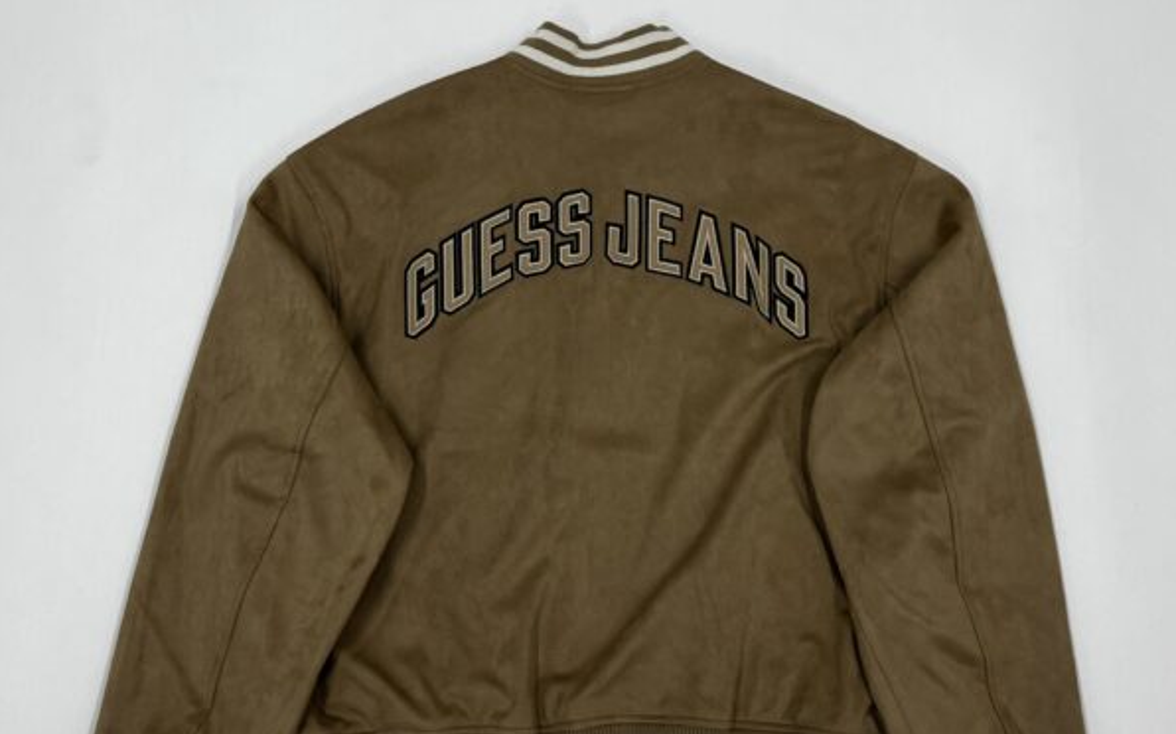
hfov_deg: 52.8
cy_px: 330
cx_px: 586
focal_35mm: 37
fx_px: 1185
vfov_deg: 34.4
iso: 100
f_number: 1.6
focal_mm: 5.1
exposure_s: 1/100
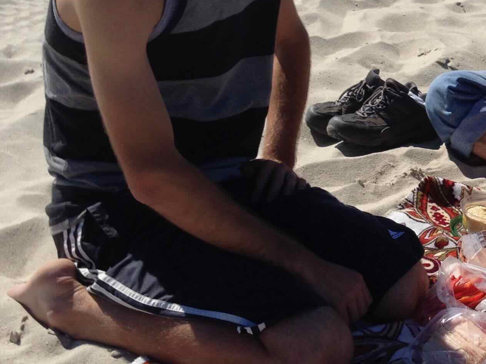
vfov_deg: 17.1
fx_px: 1193
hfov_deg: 21.6
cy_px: 42
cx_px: 559
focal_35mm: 85
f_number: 2.4
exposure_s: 1/2169
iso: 50
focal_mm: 4.12
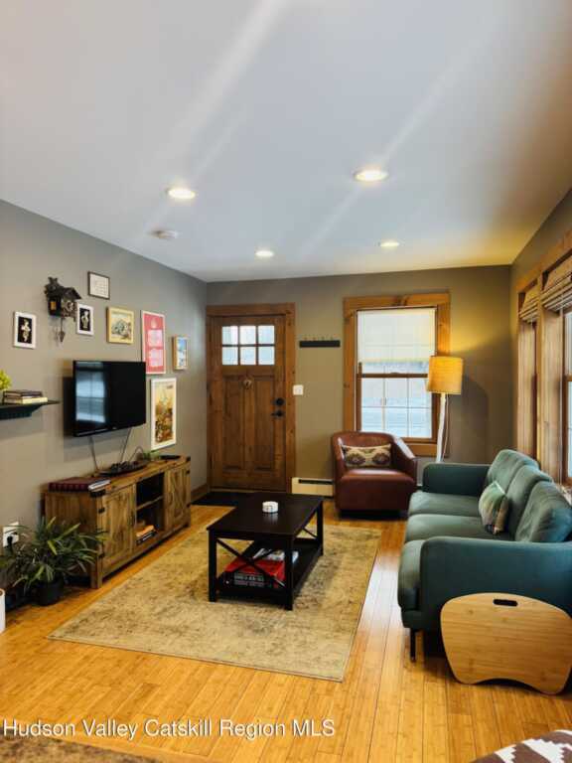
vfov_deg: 71.6
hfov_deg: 56.8
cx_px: 286
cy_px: 382
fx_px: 529
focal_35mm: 24
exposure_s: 1/60
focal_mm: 6.76
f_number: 1.78
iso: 160
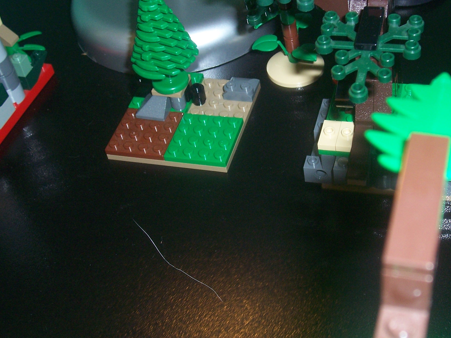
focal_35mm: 55
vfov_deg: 26.5
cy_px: 148
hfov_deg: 34.7
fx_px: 717
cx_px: 287
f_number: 3
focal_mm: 7
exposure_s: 1/60
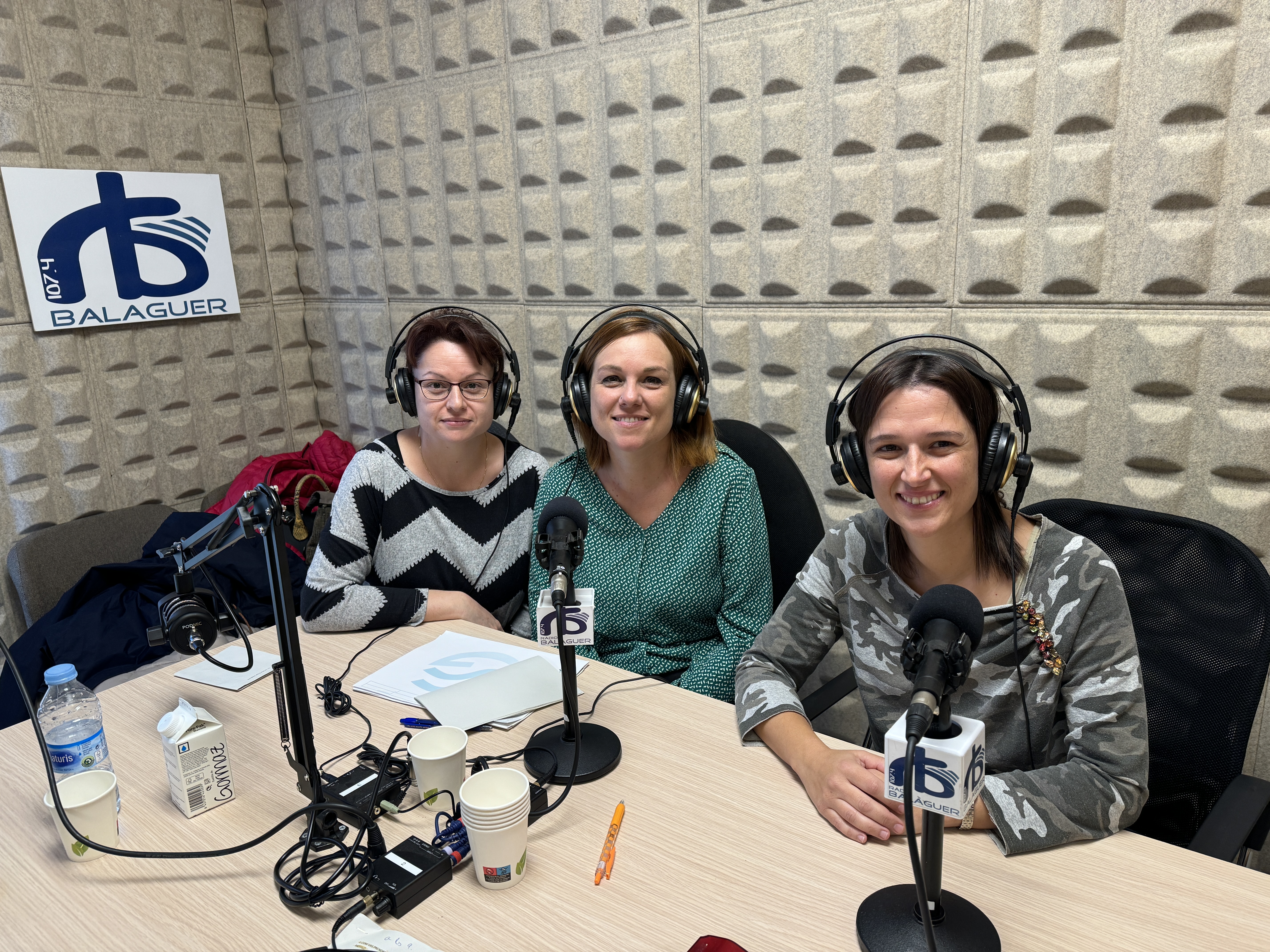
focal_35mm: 24
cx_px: 635
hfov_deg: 71.6
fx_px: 881
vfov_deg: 56.8
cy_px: 476
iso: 125
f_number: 1.78
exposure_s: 1/50
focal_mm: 6.86
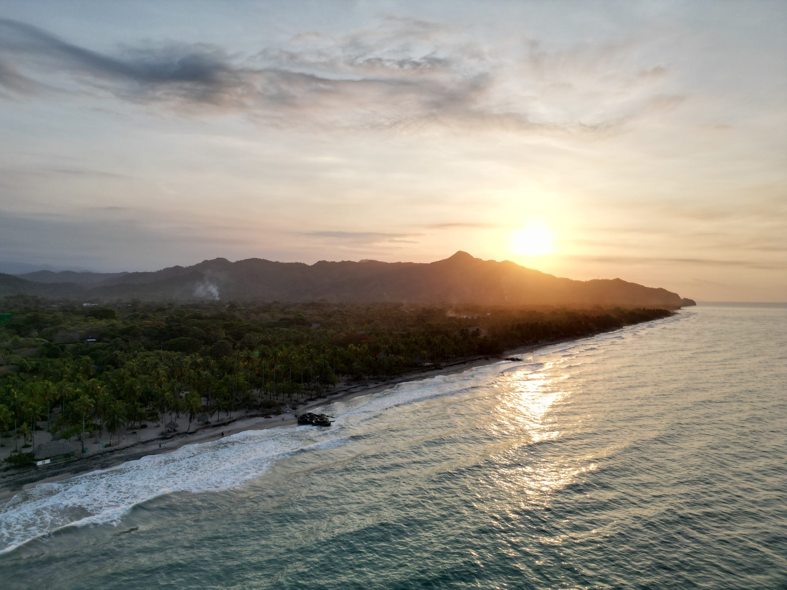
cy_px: 295
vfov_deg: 56.8
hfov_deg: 71.6
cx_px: 394
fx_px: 546
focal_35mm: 24
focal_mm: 6.72
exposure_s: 1/3200
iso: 130
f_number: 1.7
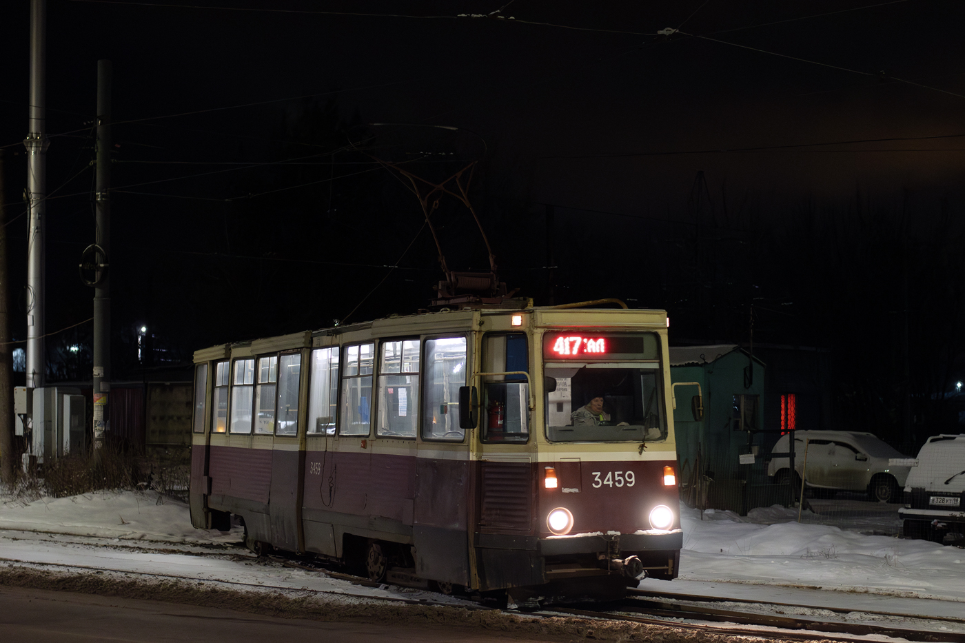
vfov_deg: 18.2
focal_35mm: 75
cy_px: 322
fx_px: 2010
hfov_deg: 27.0
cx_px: 482
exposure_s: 1/200
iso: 3200
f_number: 2.5
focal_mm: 50
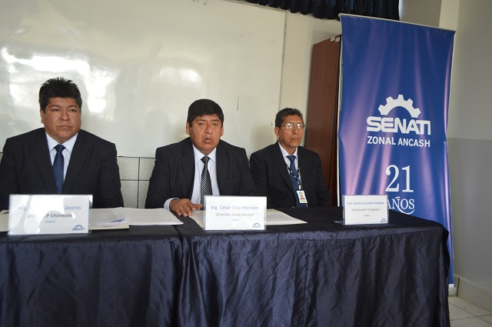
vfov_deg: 47.8
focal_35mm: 27
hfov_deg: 67.4
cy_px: 164
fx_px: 369
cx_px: 246
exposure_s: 1/60
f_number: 4
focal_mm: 18
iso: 400
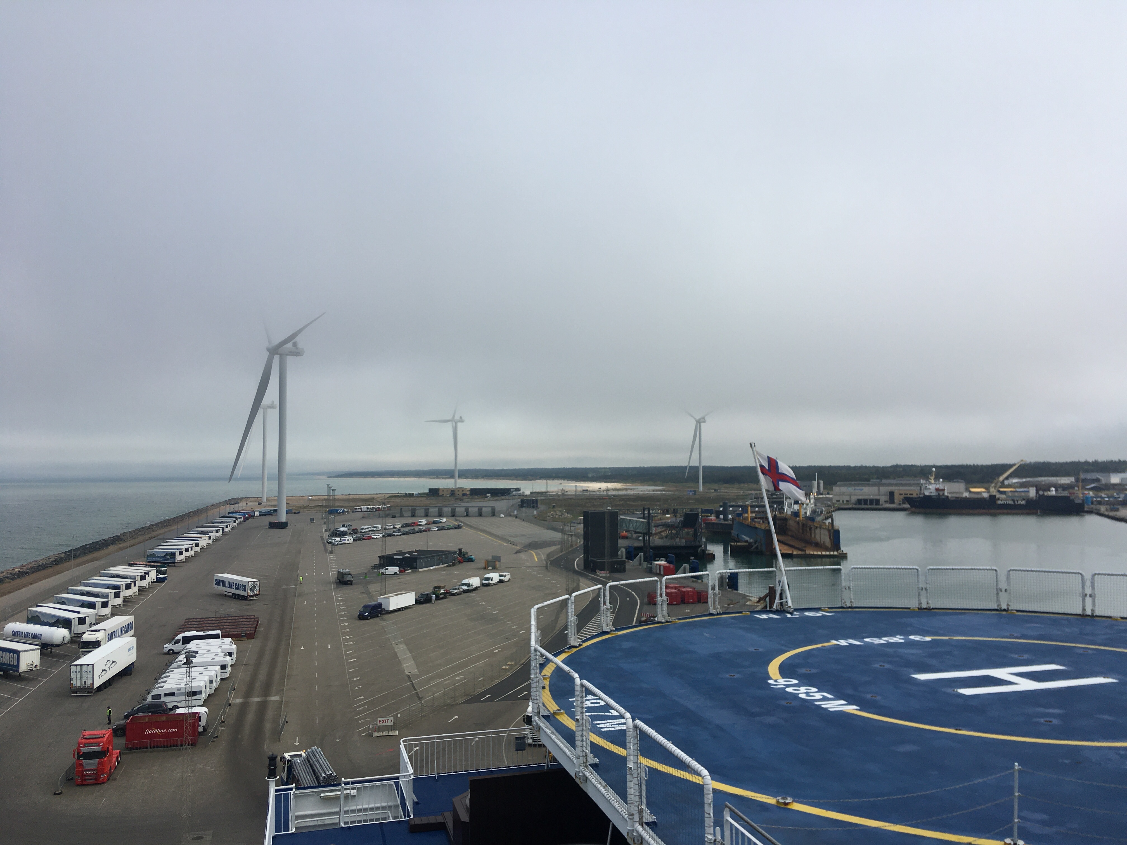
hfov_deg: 61.7
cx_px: 564
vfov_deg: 48.2
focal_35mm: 29
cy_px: 422
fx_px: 944
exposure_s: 1/2564
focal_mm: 4.15
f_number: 2.2
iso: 25
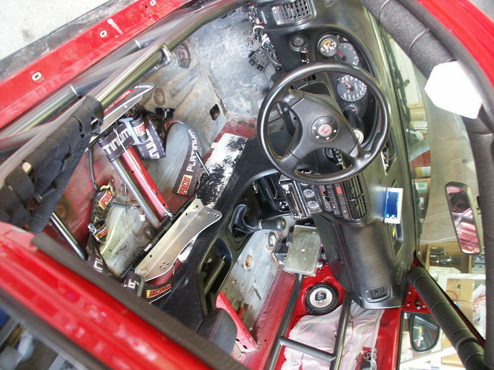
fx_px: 414
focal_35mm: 29
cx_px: 247
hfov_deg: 61.7
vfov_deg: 48.2
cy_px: 185
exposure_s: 1/10
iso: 200
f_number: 2.8
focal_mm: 7.59
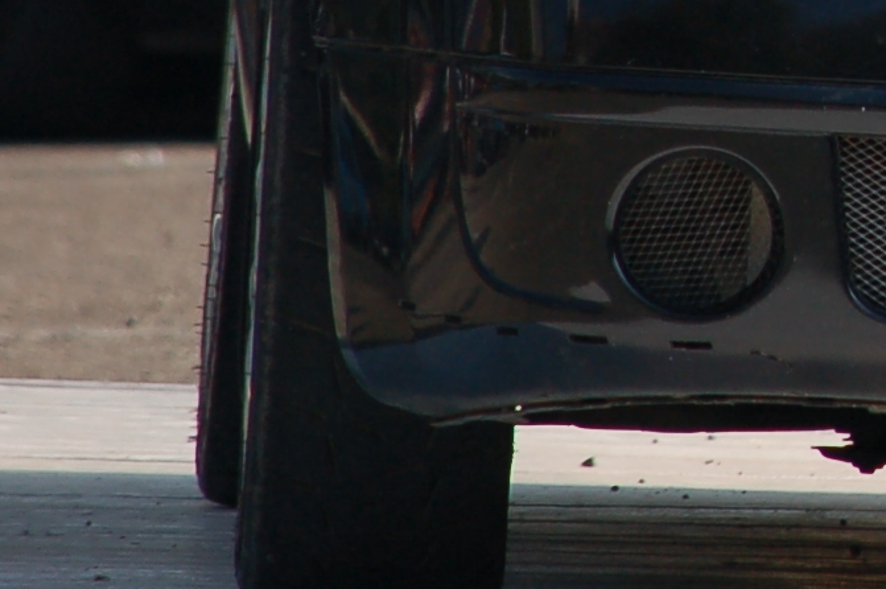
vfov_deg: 1.0
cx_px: 1768
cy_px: -428
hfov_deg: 1.5
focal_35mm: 1344
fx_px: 33044
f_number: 6.3
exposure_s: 1/640
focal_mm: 200
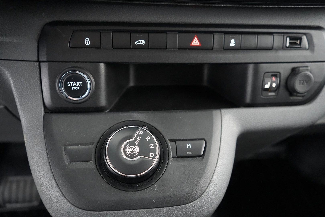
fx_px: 253
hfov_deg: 65.5
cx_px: 162
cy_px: 108
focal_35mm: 28
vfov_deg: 46.4
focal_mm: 28
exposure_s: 1/25
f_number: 3.5
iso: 10000
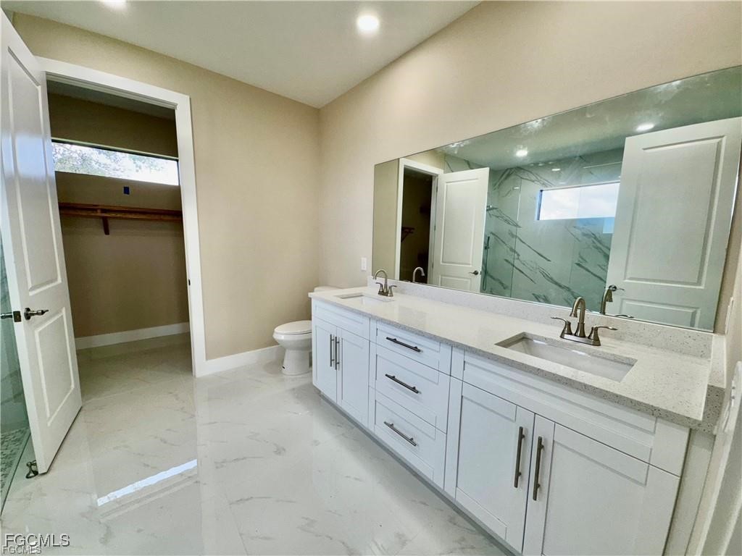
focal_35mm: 14
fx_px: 300
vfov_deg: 85.7
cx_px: 371
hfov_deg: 102.1
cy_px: 278
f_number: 2.2
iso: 64
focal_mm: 2.22
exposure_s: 1/120
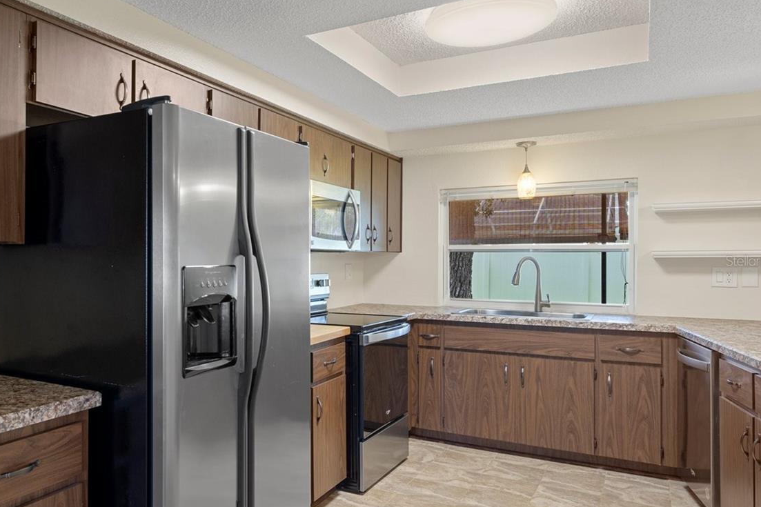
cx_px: 235
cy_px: 261
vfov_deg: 44.9
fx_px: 613
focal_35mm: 29
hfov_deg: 61.6
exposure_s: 1.6
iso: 400
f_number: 8
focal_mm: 20
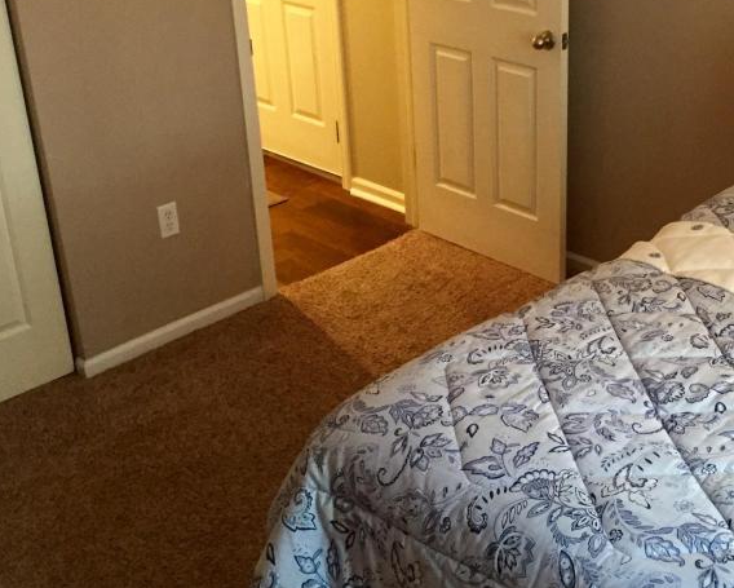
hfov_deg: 36.3
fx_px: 1108
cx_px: 487
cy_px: 229
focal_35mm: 51
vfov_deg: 29.6
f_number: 2.2
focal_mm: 4.15
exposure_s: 1/17
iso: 250
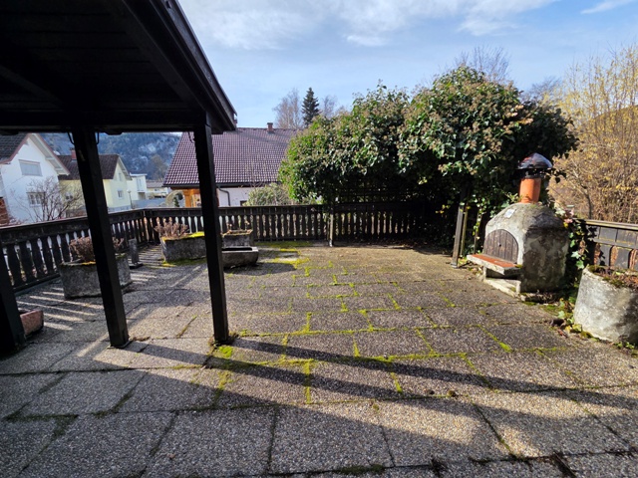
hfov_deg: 106.2
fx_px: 240
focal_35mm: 13
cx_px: 319
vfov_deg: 89.9
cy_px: 239
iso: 50
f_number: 2.2
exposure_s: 1/832
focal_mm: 2.2
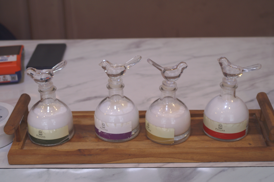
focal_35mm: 68
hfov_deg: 29.9
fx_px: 513
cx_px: 137
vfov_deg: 20.1
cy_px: 91
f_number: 5.6
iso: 400
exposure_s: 1/13
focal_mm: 45
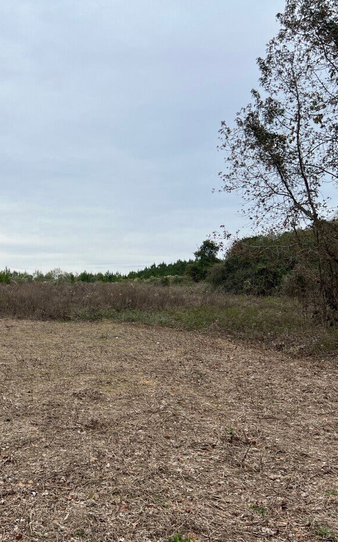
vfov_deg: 49.3
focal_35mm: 40
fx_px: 590
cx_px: 69
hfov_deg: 31.2
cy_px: 281
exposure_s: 1/1934
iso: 50
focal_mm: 5.7
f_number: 1.5
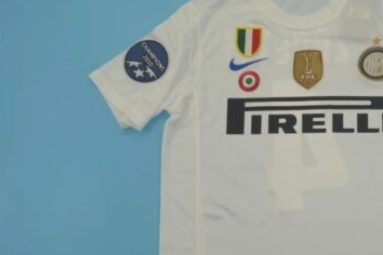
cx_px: 309
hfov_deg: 34.5
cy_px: 163
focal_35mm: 56
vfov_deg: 24.1
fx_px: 596
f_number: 8
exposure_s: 1/60
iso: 200
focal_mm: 22
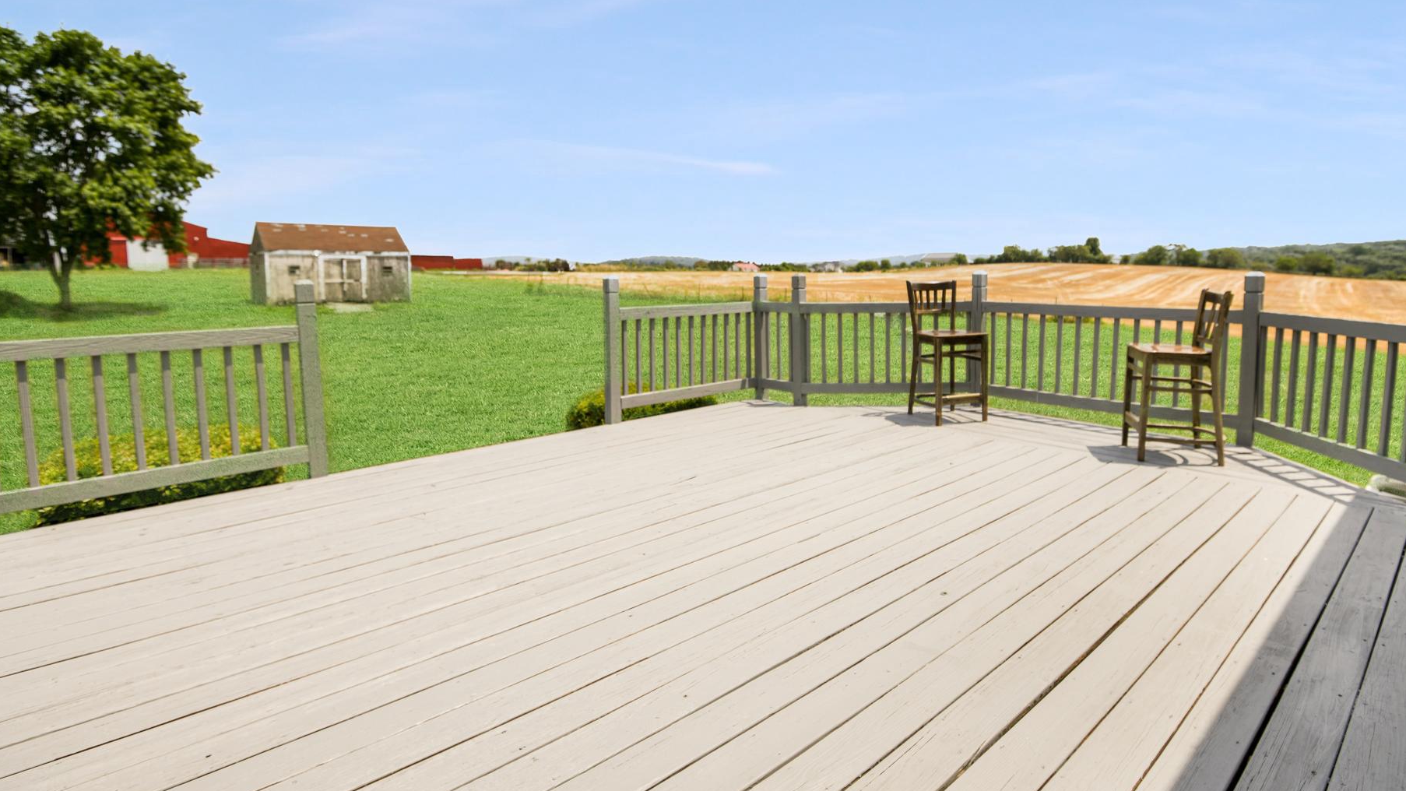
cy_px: 341
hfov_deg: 89.5
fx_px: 708
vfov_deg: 58.1
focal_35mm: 19
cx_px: 732
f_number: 5.6
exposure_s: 1/1600
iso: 100
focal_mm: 16
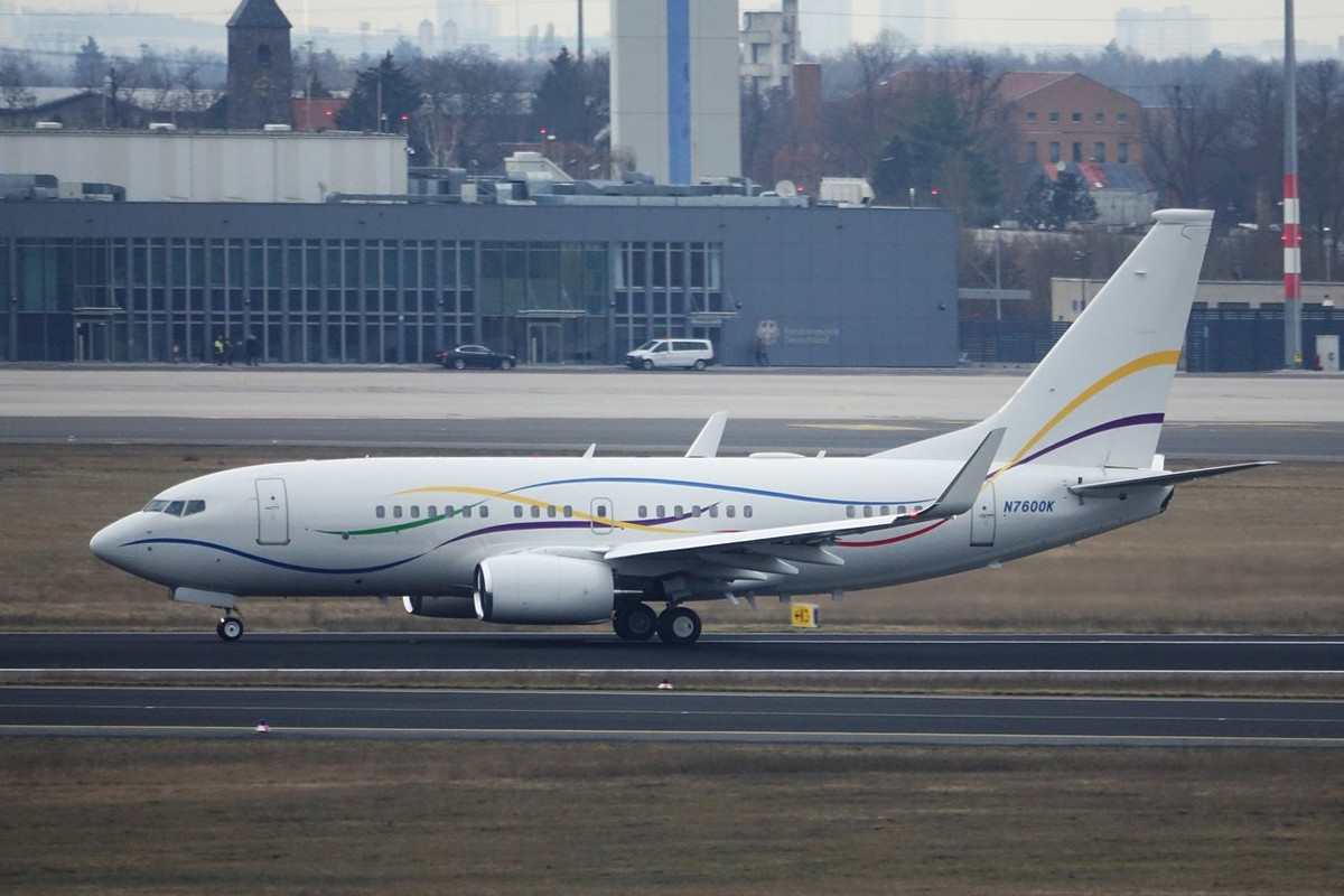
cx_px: 672
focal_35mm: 600
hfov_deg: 3.4
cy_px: 448
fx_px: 22398
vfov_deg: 2.3
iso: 800
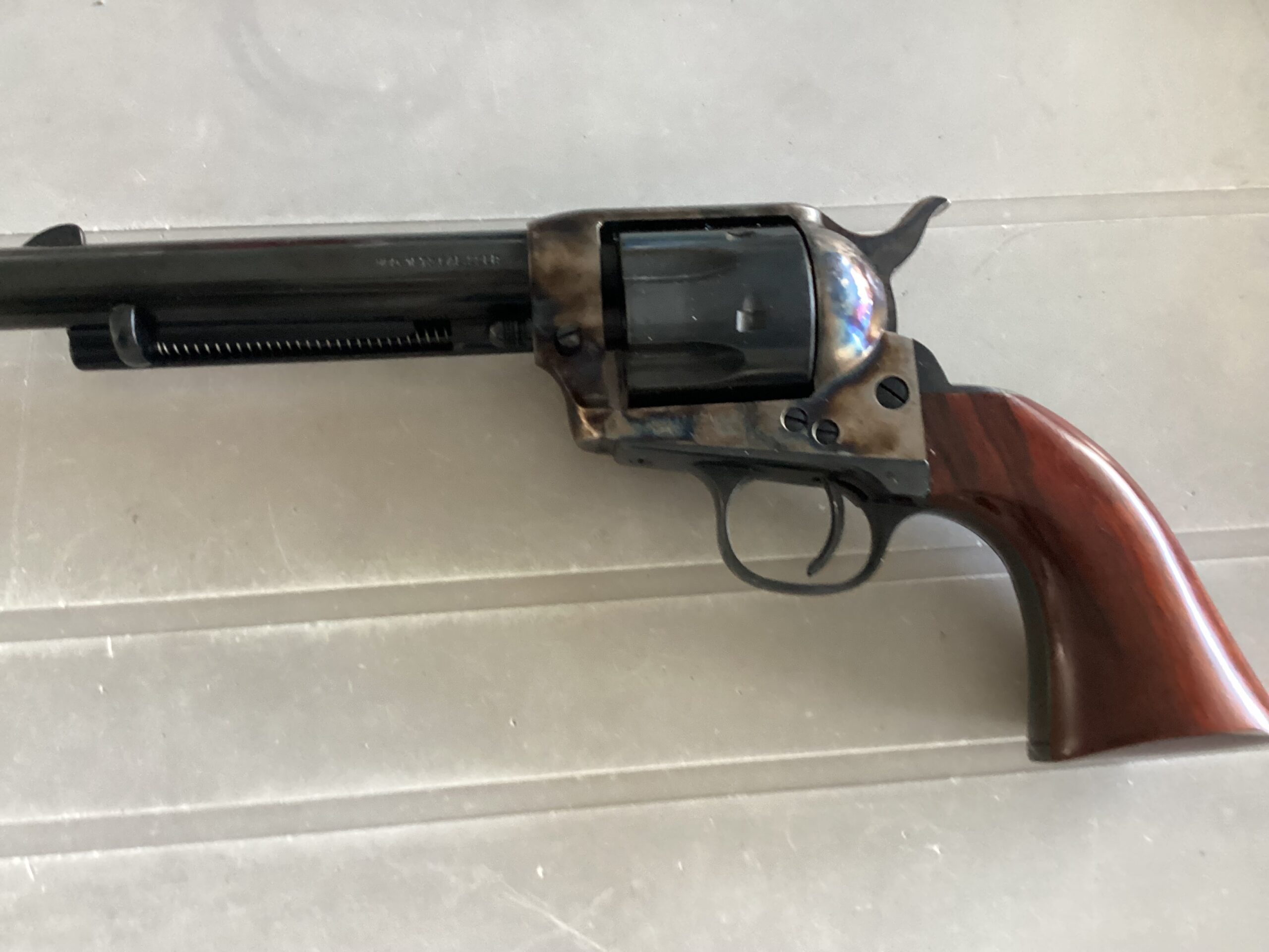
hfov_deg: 58.4
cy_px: 476
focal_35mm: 31
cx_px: 634
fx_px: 1136
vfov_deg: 45.4
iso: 320
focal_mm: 3.3
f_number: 2.4
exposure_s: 1/40
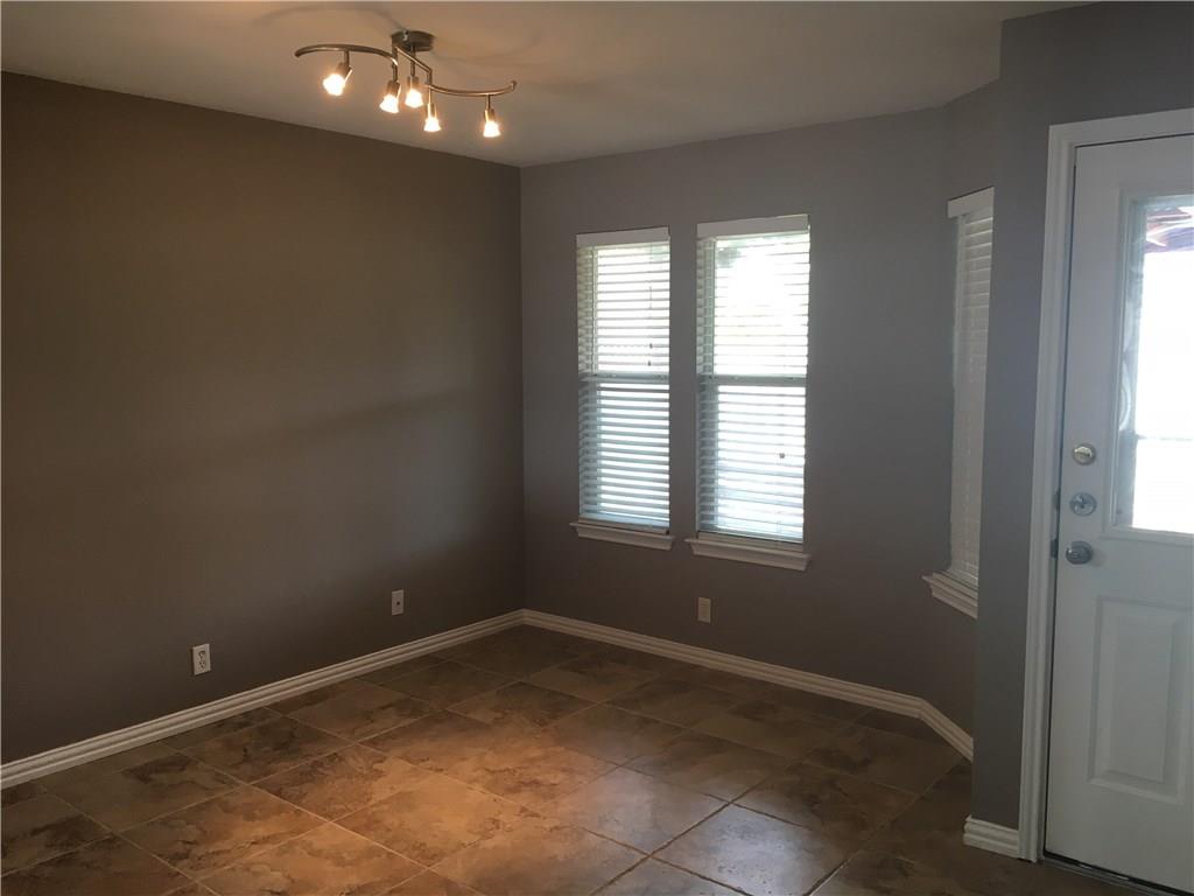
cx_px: 597
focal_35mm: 29
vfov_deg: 48.2
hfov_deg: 61.7
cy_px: 448
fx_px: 1000
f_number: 2.2
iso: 50
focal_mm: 4.15
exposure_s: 1/30
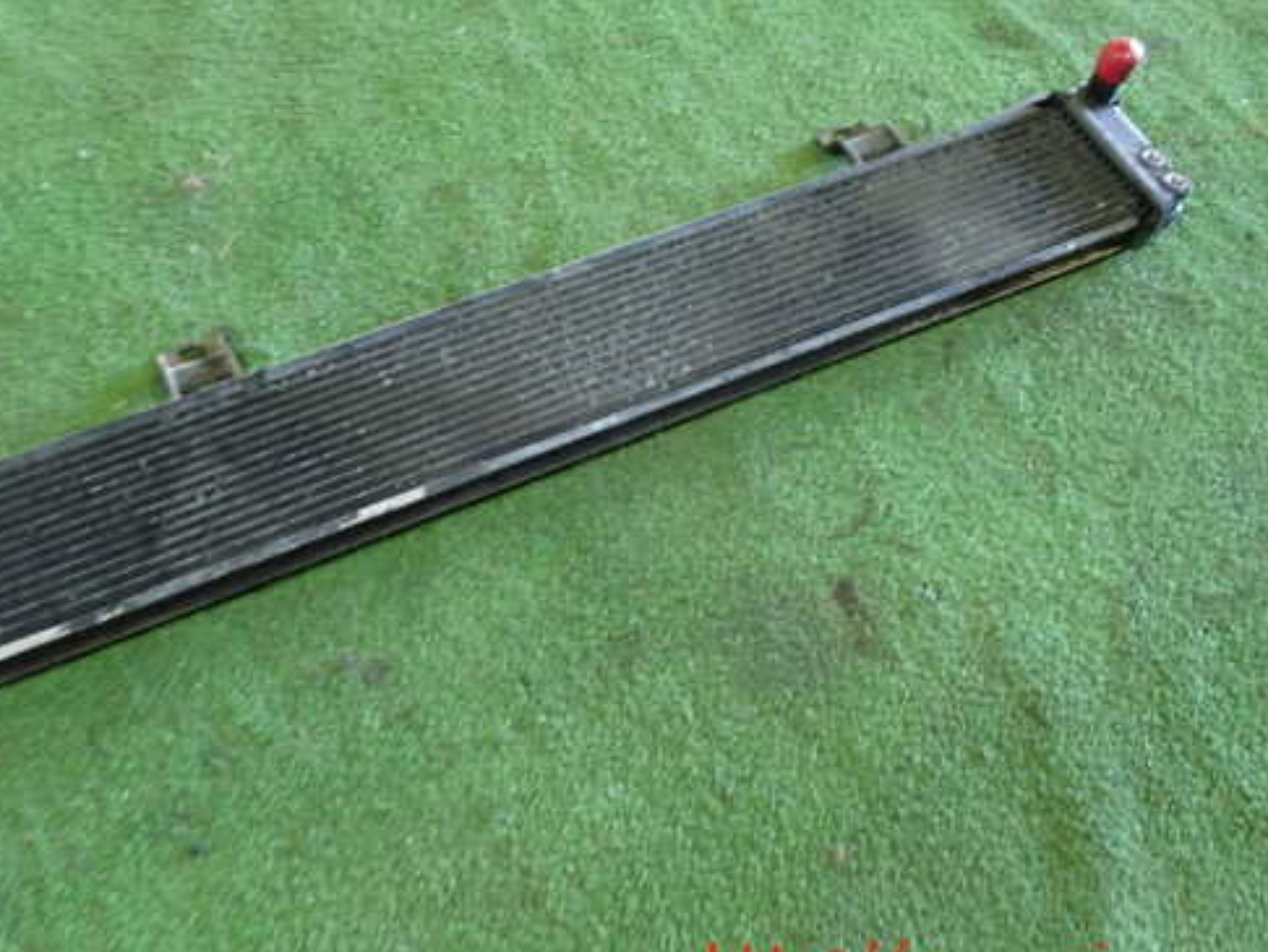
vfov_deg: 38.6
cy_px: 415
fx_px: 1356
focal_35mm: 37
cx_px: 514
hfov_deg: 49.8
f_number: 2.3
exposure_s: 1/30
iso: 640
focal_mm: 5.4
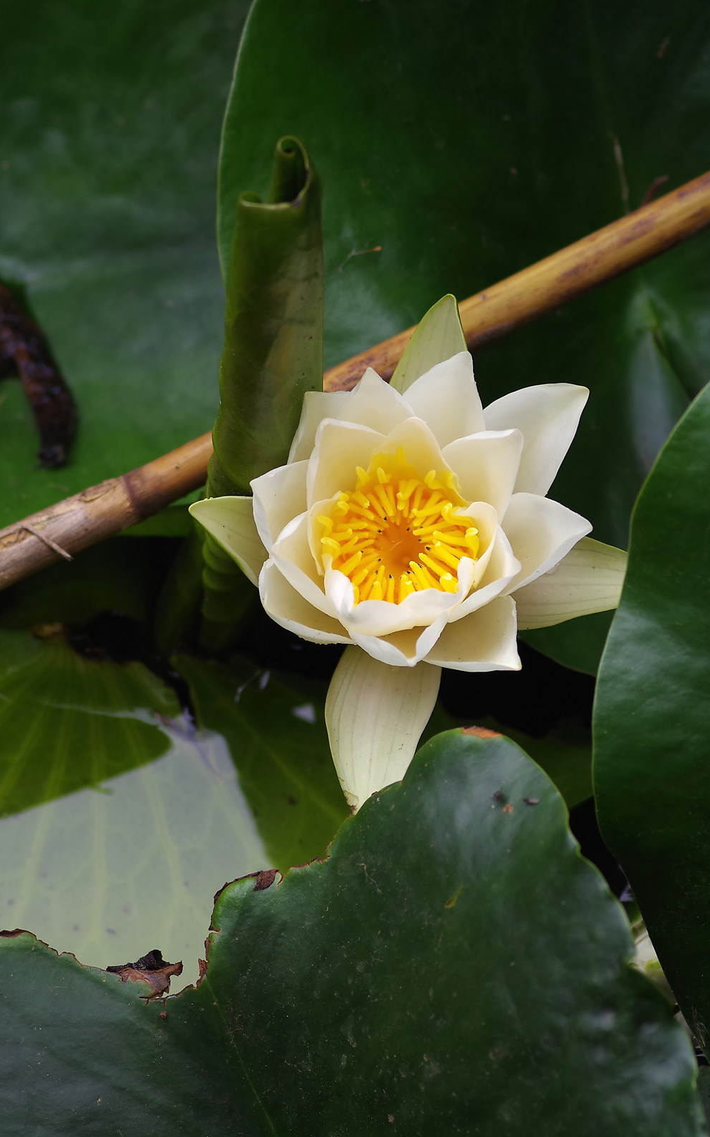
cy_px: 567
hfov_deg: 5.7
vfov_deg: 9.1
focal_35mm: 230
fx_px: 7120
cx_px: 481
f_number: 4.5
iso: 100
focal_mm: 100
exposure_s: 1/320
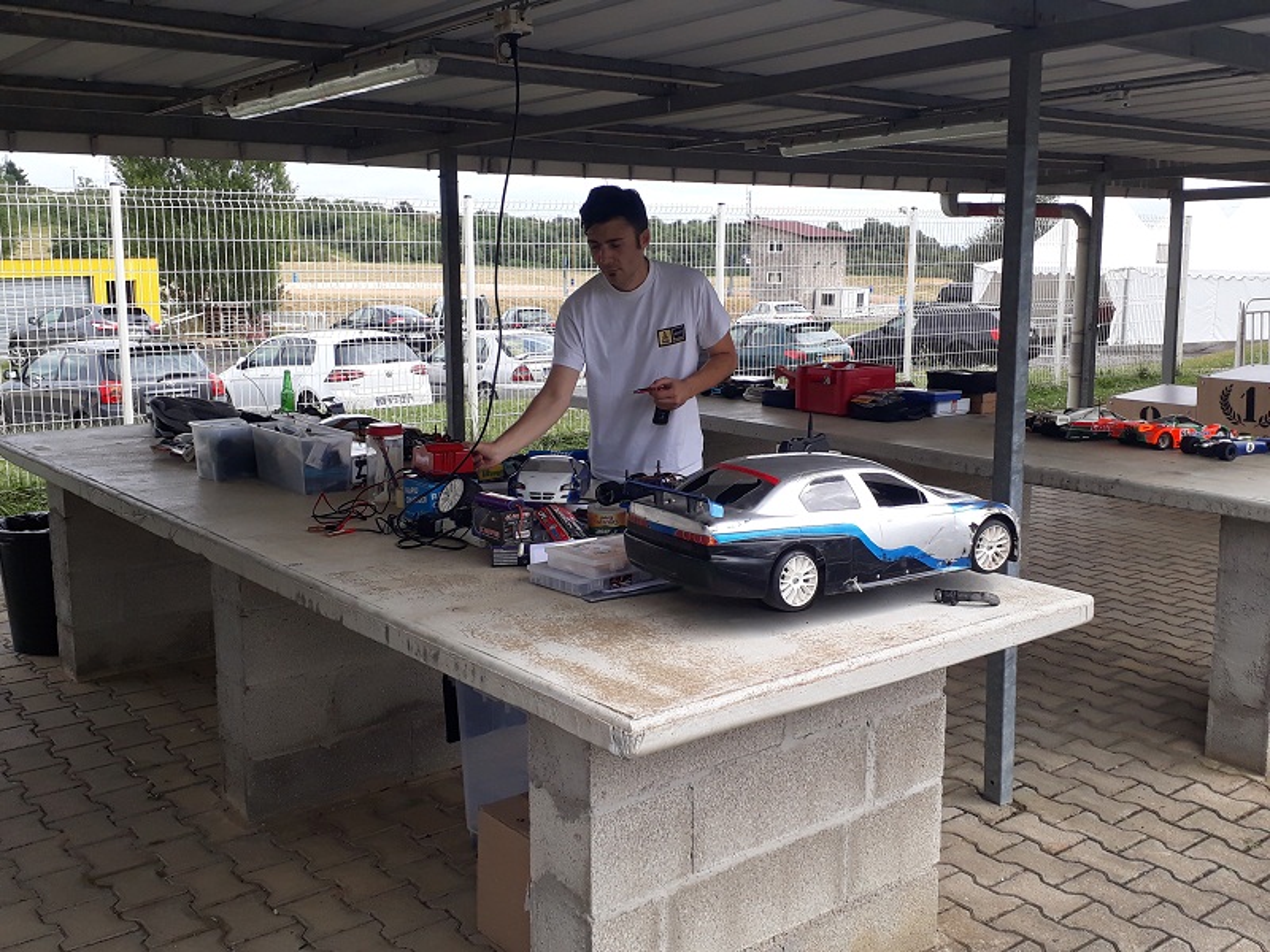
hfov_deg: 65.3
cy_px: 476
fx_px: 991
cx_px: 635
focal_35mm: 27
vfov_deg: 51.4
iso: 40
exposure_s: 1/724
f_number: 1.9
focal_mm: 3.6
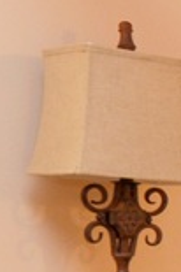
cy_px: 340
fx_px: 1103
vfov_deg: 13.6
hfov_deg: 7.1
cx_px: 710
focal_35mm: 146
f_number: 4
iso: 560
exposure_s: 1/60
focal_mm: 14
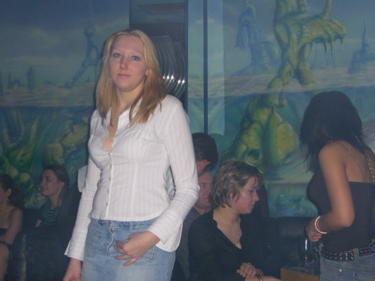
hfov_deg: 33.2
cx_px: 188
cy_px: 142
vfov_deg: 25.2
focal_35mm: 58
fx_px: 628
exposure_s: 1/60
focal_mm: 11.8
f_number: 3.6
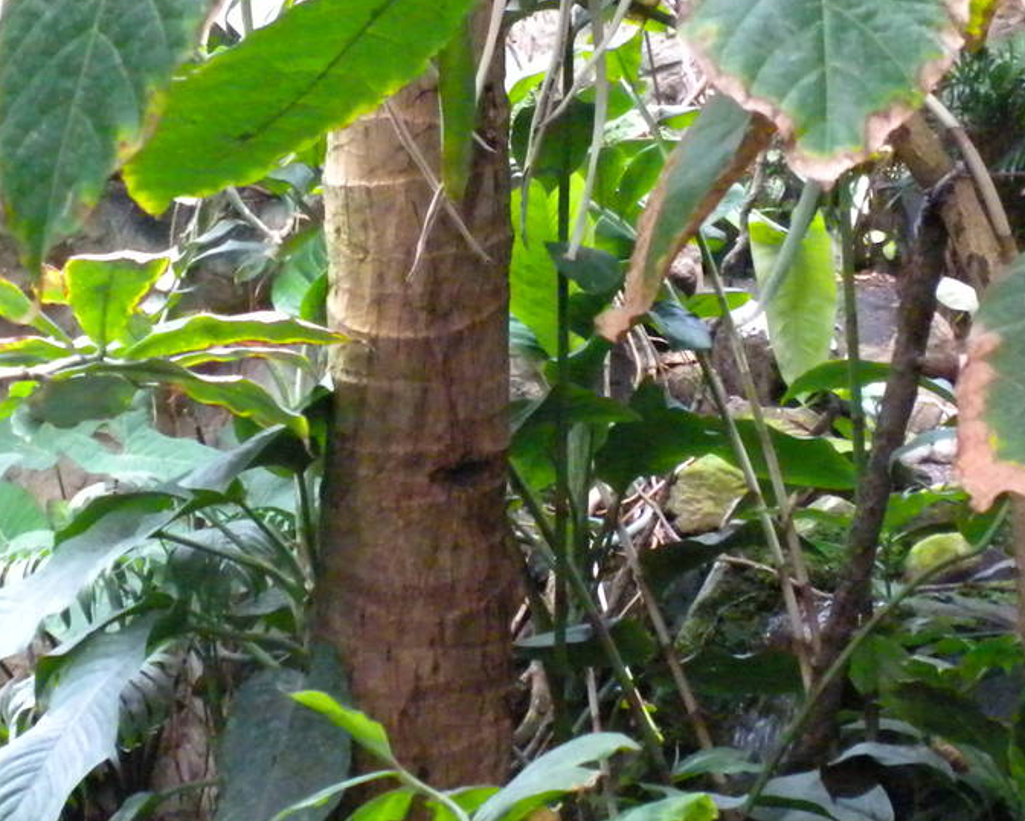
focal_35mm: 86
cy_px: 446
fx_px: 2610
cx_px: 304
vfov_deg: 17.9
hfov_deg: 22.1
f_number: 3.5
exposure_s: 1/70
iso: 800
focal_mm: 6.6
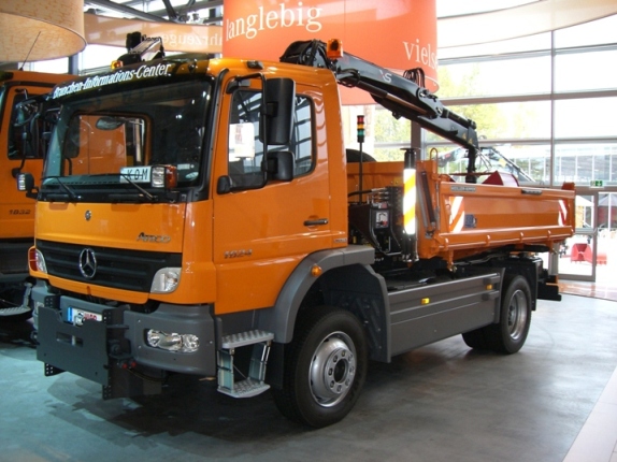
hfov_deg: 49.0
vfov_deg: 37.7
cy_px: 231
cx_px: 308
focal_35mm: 38
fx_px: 677
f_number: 2.7
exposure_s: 1/60
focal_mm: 6.2
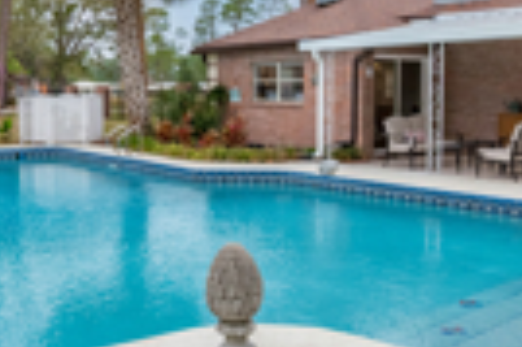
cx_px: 247
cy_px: 144
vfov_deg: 28.5
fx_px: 681
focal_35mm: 47
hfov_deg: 41.9
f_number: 9
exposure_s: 1/2500
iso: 400
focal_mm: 14
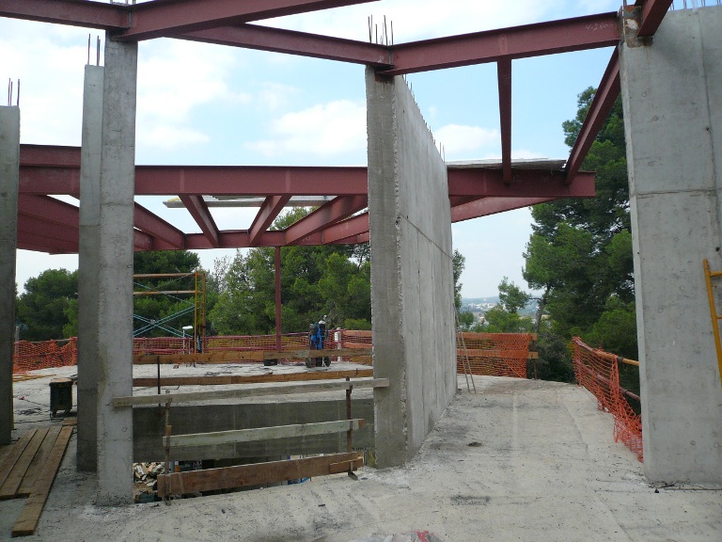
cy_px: 271
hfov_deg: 63.4
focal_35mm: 28
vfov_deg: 49.7
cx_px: 361
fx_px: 584
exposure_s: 1/800
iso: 100
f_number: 2.8
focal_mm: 4.6
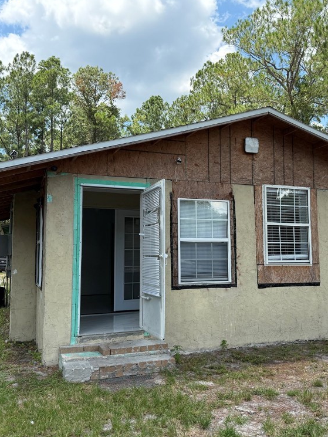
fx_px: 417
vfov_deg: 55.3
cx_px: 181
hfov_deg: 42.9
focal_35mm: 33
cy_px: 219
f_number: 1.78
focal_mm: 6.76
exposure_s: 1/1727
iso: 100
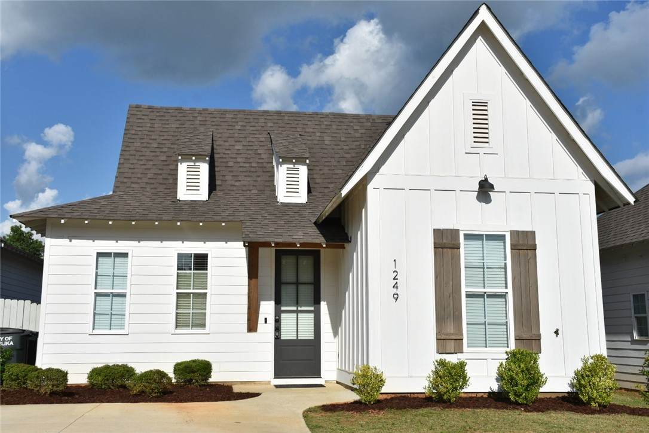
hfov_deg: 49.6
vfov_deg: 34.2
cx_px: 324
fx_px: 703
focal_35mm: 39
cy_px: 216
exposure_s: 1/500
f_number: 9
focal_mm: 26
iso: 100
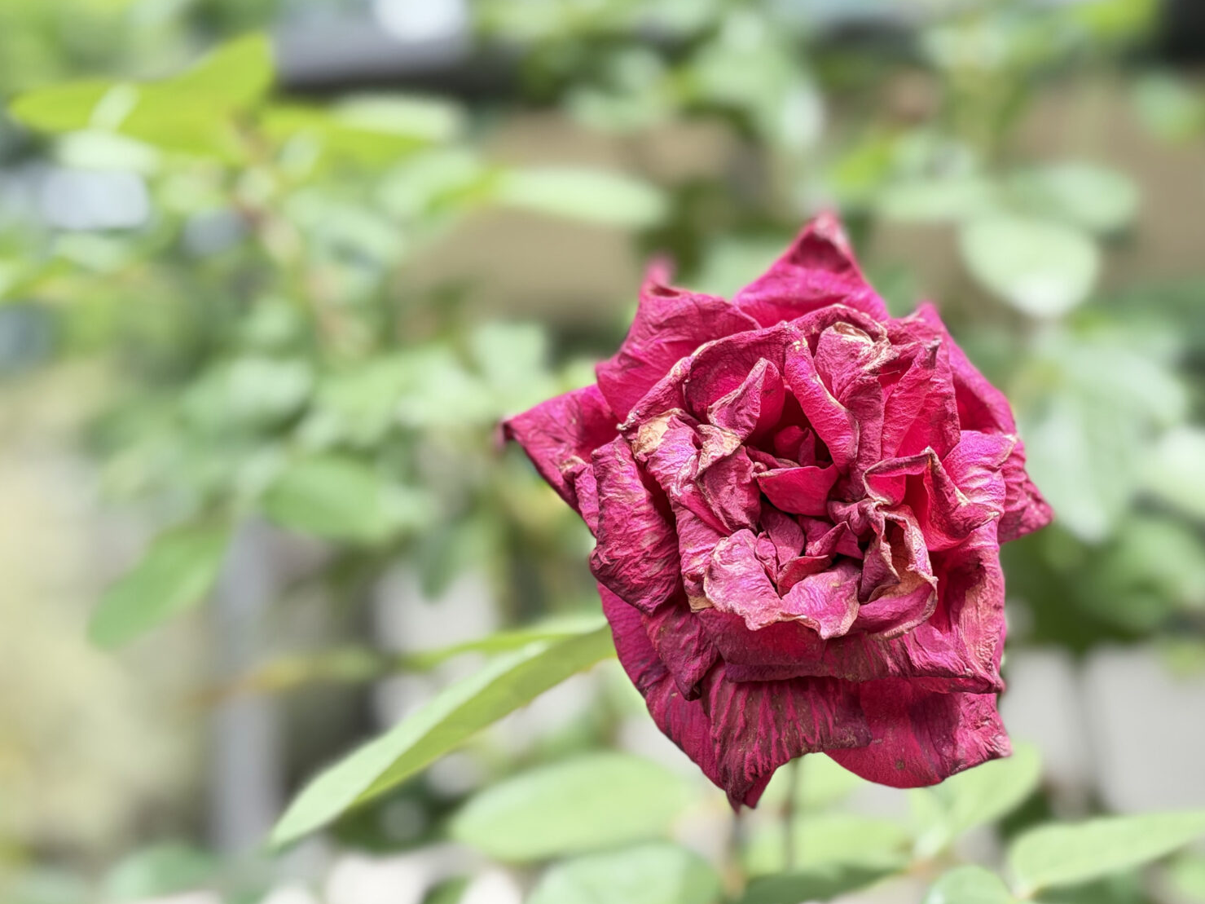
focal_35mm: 45
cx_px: 789
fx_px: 1566
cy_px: 530
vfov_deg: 32.1
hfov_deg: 41.6
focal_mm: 5.96
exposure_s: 1/172
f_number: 1.6
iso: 50
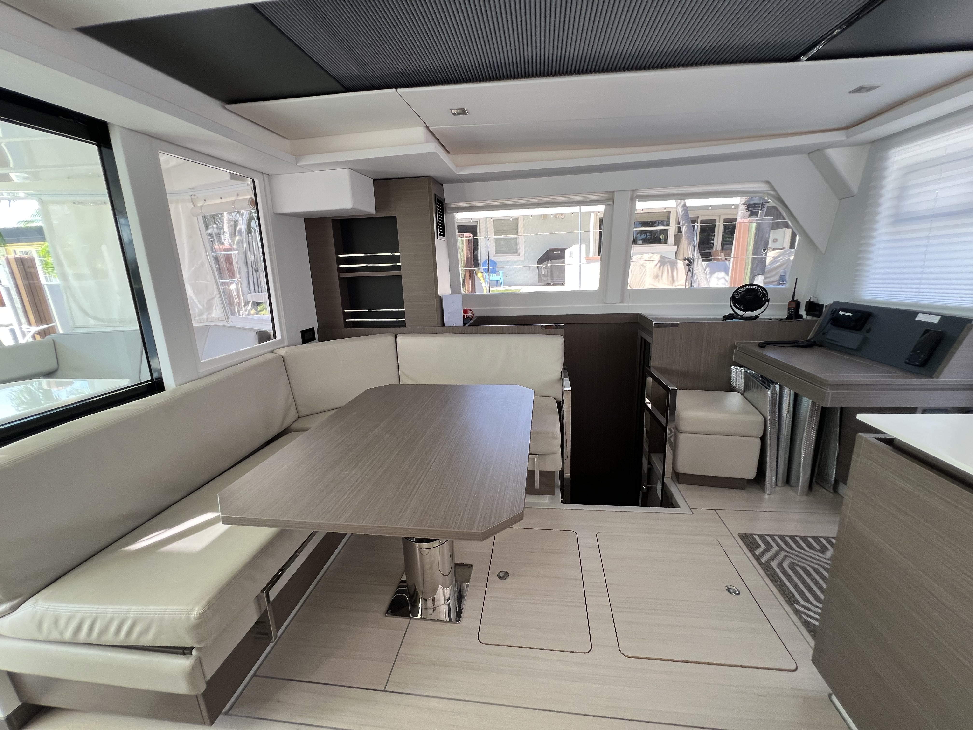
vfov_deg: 89.9
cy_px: 365
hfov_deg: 106.2
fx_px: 365
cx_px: 486
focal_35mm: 13
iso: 80
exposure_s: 1/91
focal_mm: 1.57
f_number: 1.8
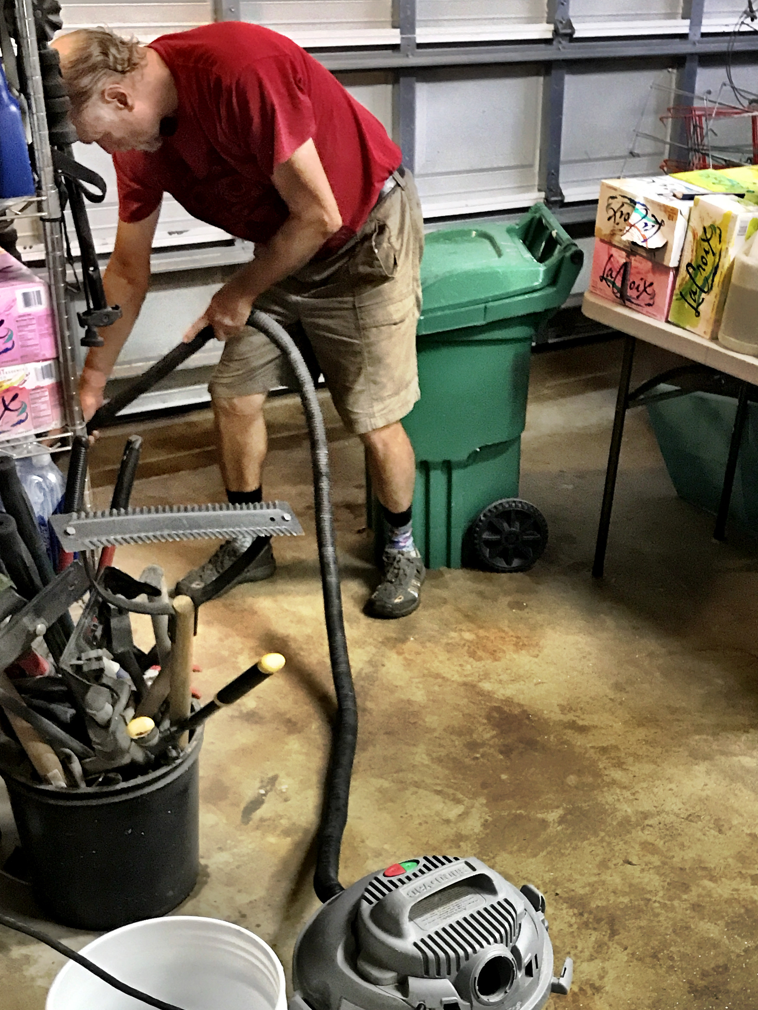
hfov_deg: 30.0
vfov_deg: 38.8
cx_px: 520
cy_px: 730
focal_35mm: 48
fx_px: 1401
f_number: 1.8
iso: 100
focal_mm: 3.99
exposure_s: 1/13
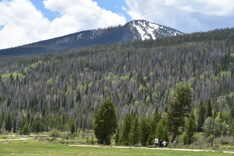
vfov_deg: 15.2
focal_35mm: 90
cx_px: 117
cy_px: 78
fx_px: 585
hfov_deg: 22.6
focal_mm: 90
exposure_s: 1/250
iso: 100
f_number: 8
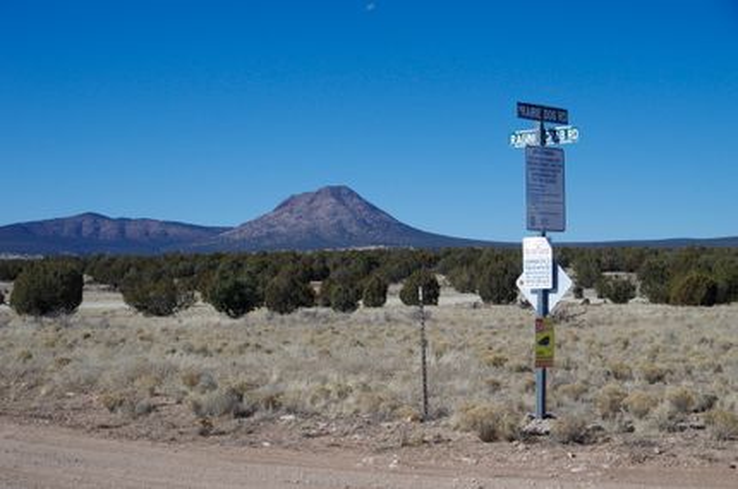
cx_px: 369
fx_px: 1535
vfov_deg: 18.1
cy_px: 244
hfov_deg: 27.0
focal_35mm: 75
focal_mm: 50
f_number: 6.3
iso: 400
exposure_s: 1/800
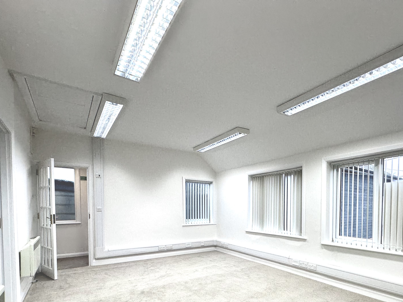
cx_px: 244
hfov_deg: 80.7
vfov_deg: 63.2
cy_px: 216
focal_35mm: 20
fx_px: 233
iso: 64
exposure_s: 1/100
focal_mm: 2.22
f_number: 2.2
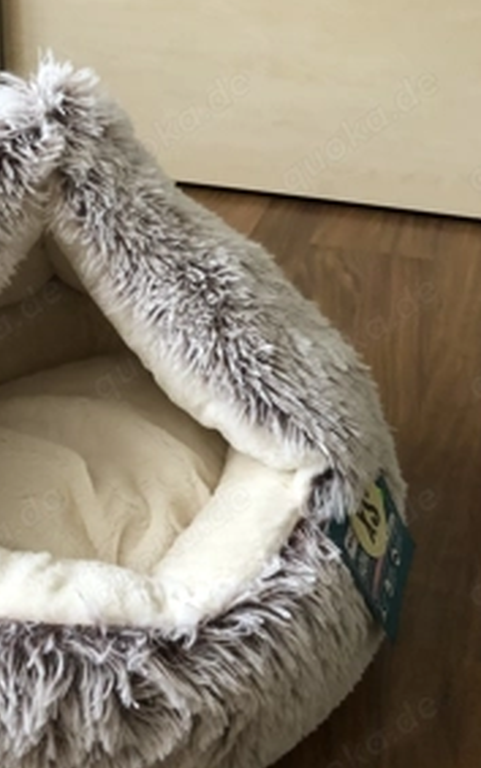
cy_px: 380
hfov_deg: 29.7
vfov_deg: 47.2
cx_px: 82
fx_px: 880
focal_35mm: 42
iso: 64
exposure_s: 1/15
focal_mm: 4
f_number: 1.8
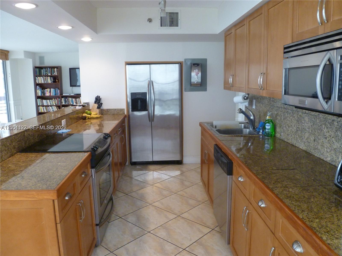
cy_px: 128
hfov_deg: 63.4
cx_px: 171
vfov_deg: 49.7
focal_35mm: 28
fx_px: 277
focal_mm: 5
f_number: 3.3
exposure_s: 1/30
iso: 320
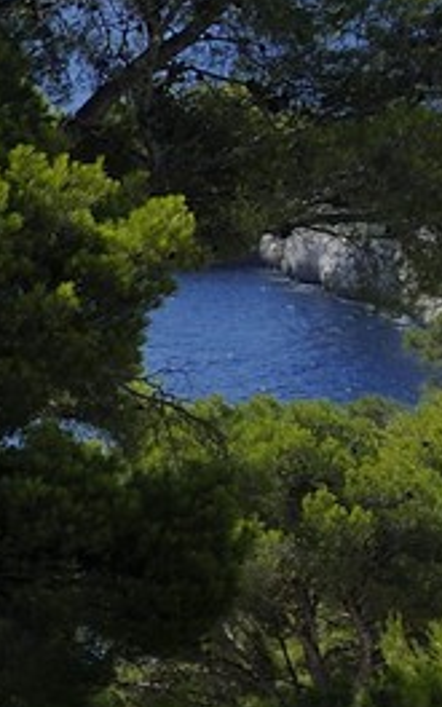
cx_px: -1219
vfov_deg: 11.0
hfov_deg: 6.0
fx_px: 3681
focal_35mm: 191
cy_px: 415
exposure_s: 1/160
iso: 200
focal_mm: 31
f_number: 13
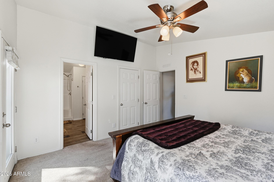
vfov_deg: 73.8
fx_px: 122
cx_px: 137
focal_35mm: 16
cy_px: 91
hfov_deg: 96.7
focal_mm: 16
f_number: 9
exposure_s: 1/200
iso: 250
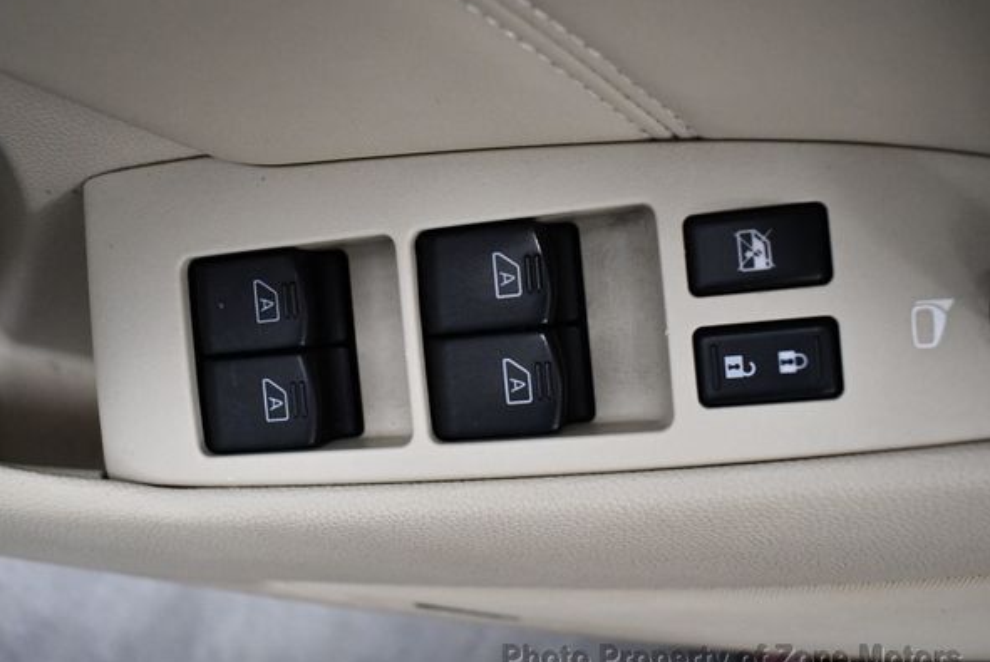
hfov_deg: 49.5
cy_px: 332
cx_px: 482
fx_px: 1073
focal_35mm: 39
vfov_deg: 34.3
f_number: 3.5
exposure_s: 1/125
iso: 1800
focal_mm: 18
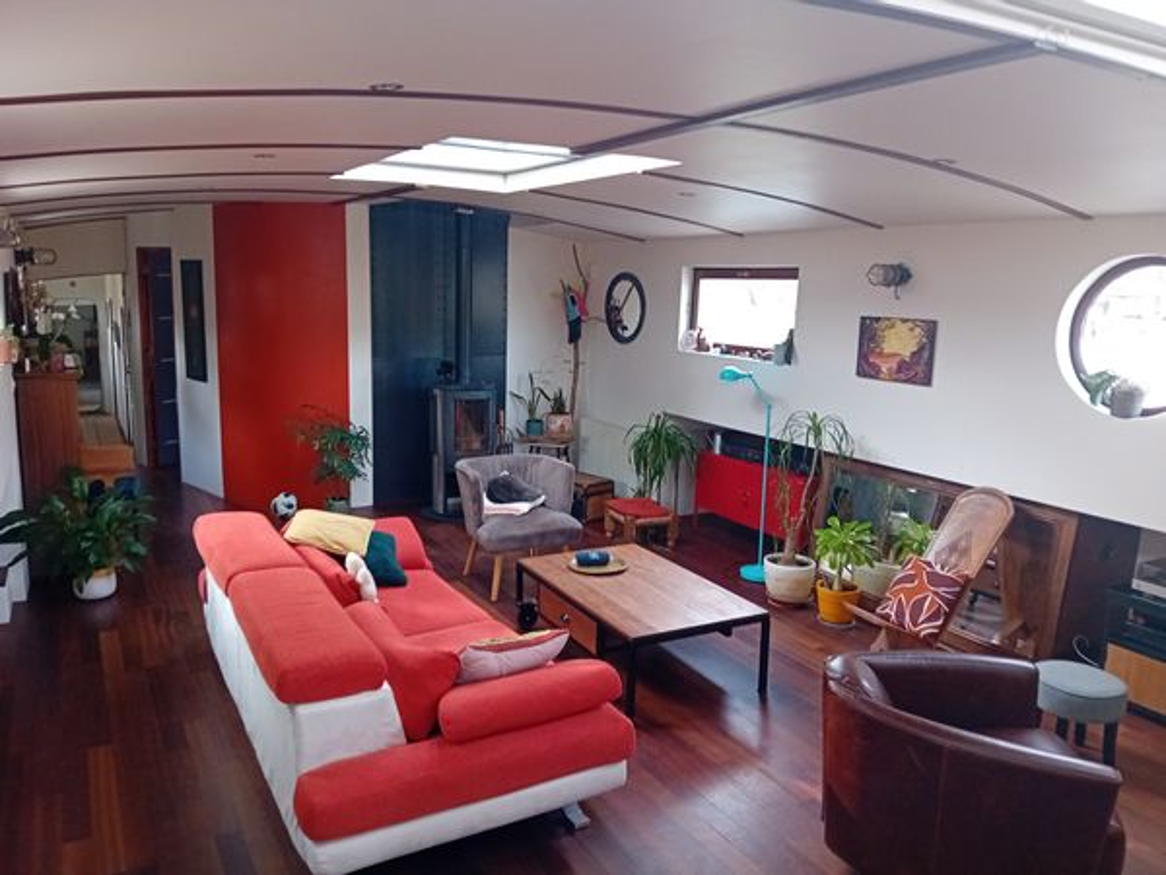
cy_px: 438
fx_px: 876
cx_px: 583
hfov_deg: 67.3
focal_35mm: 26
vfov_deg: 53.1
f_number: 1.8
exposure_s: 1/25
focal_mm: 3.98
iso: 500
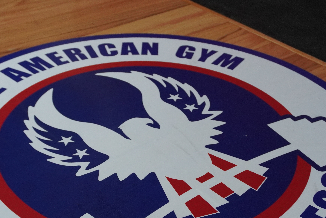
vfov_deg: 23.3
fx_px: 516
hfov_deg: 35.0
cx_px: 152
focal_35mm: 57
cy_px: 183
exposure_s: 1/160
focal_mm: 22
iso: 1000
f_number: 4
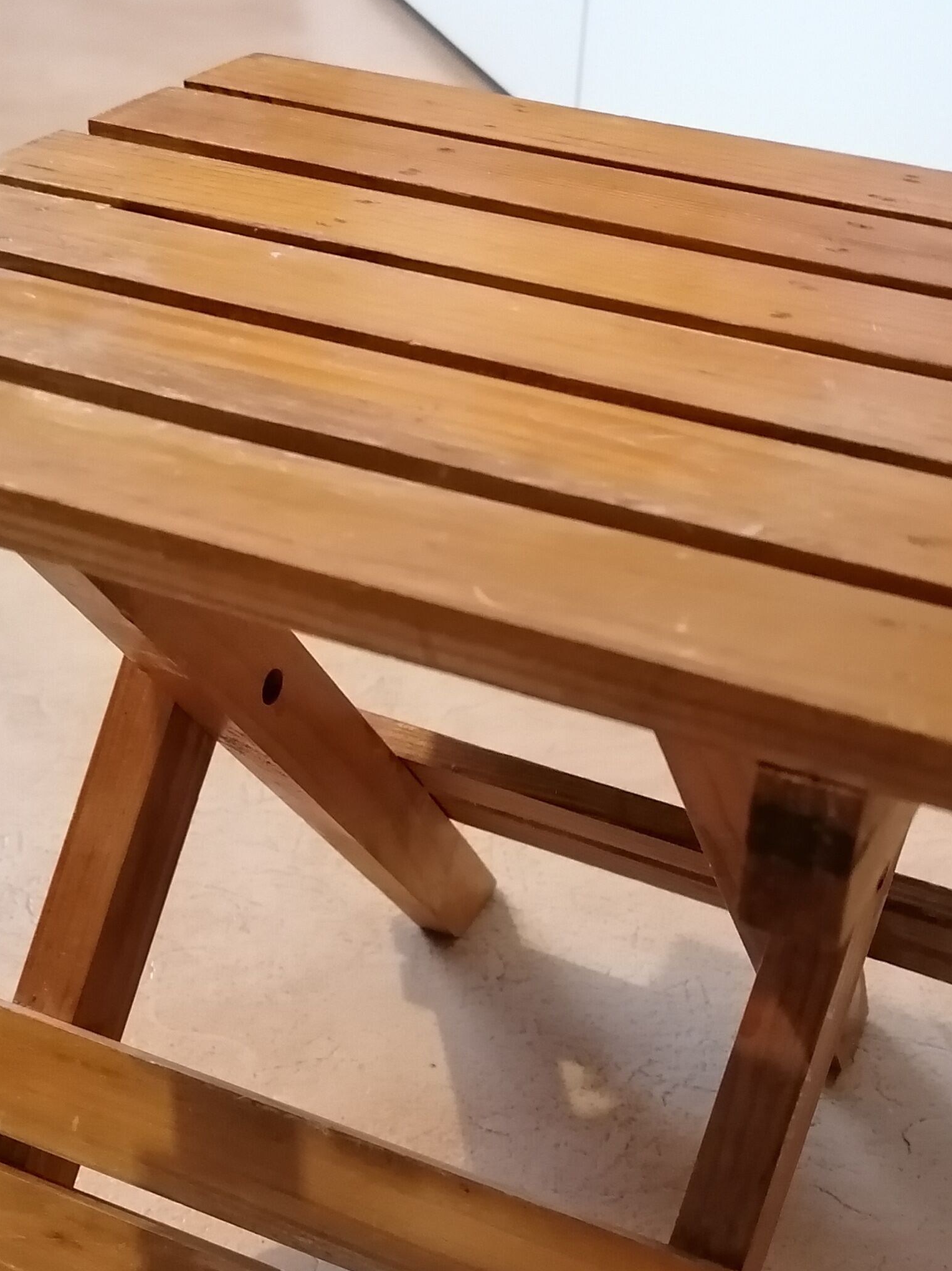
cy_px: 872
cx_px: 463
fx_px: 1944
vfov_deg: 35.7
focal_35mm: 53
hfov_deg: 27.5
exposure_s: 1/20
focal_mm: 4.75
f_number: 1.8
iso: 640
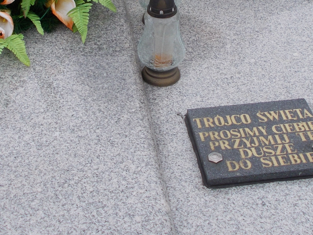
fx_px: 633
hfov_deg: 27.8
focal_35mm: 70
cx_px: 139
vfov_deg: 20.5
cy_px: 17
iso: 80
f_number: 3.2
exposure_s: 1/400
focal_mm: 4.6
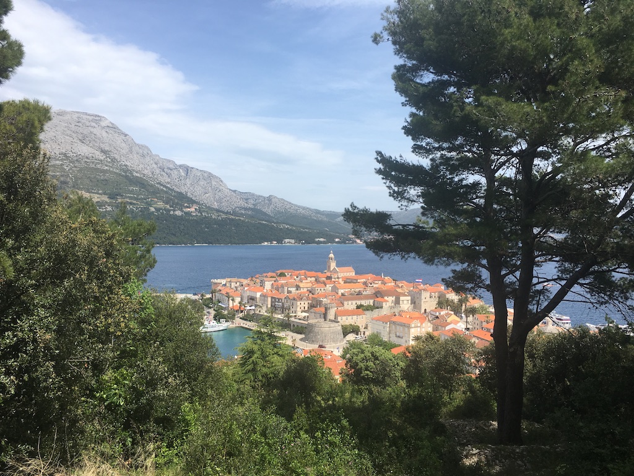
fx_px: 531
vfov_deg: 48.2
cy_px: 238
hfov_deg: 61.7
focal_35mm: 29
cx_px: 317
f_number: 2.2
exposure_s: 1/1789
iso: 25
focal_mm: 4.15
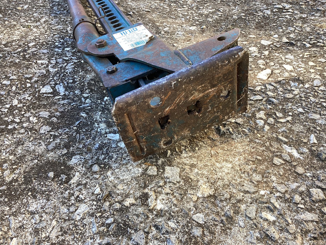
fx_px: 292
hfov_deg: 58.3
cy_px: 122
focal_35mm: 31
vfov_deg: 45.4
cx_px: 163
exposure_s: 1/100
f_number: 2.4
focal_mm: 3.3
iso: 25
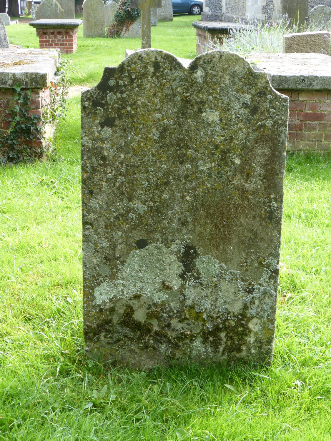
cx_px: 166
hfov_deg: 27.5
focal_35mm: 53
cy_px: 220
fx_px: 676
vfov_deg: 36.2
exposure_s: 1/60
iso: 100
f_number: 4.4
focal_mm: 9
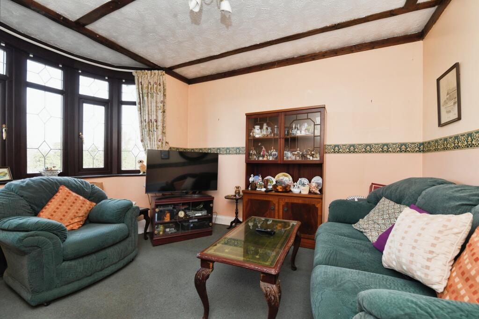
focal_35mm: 15
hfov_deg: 100.4
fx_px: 200
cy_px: 160
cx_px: 240
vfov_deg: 77.3
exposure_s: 1/60
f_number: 8
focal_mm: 15
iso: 800
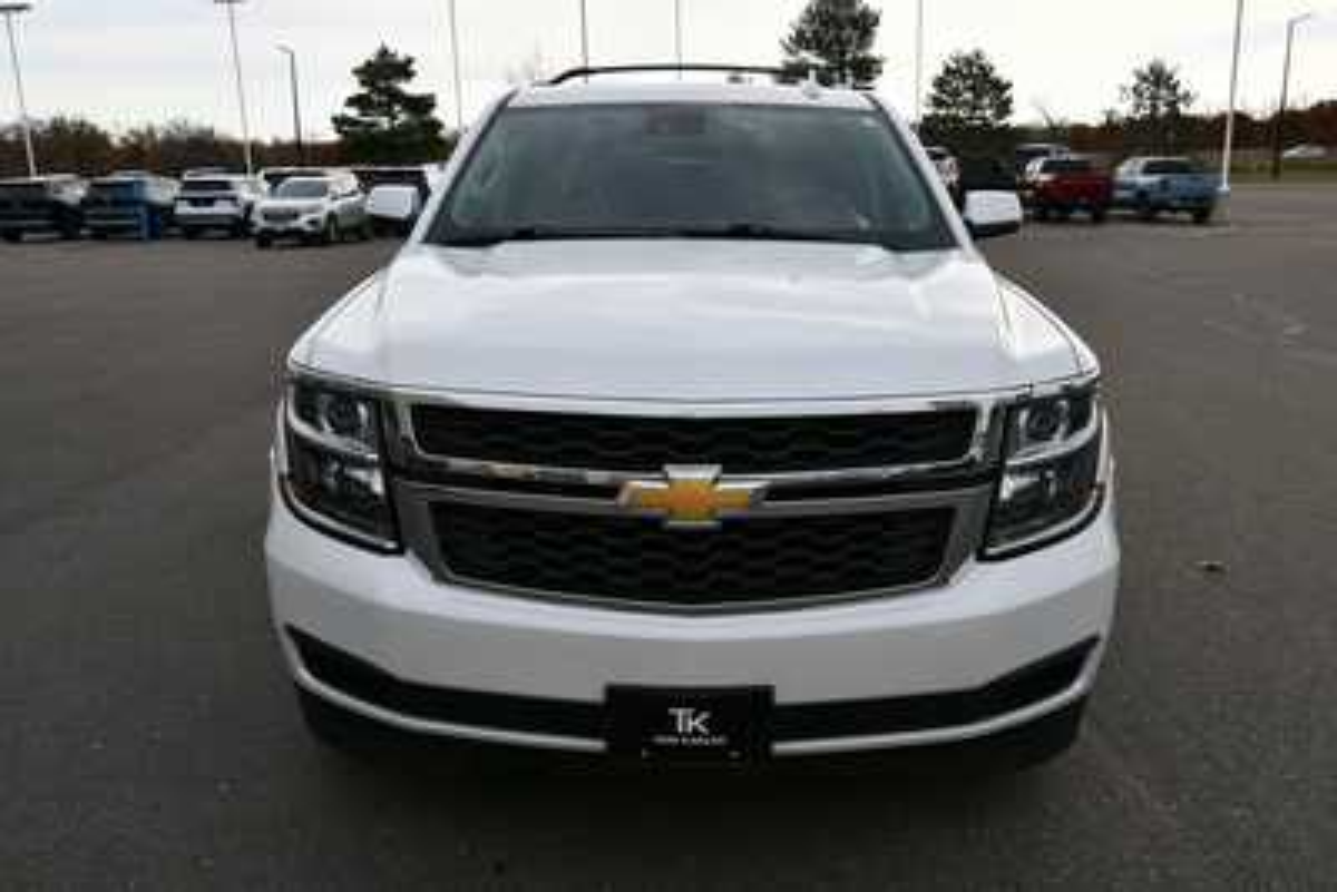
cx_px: 668
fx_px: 1115
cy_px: 446
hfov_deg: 61.9
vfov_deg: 43.6
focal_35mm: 30
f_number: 8
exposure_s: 1/250
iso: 200
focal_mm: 20
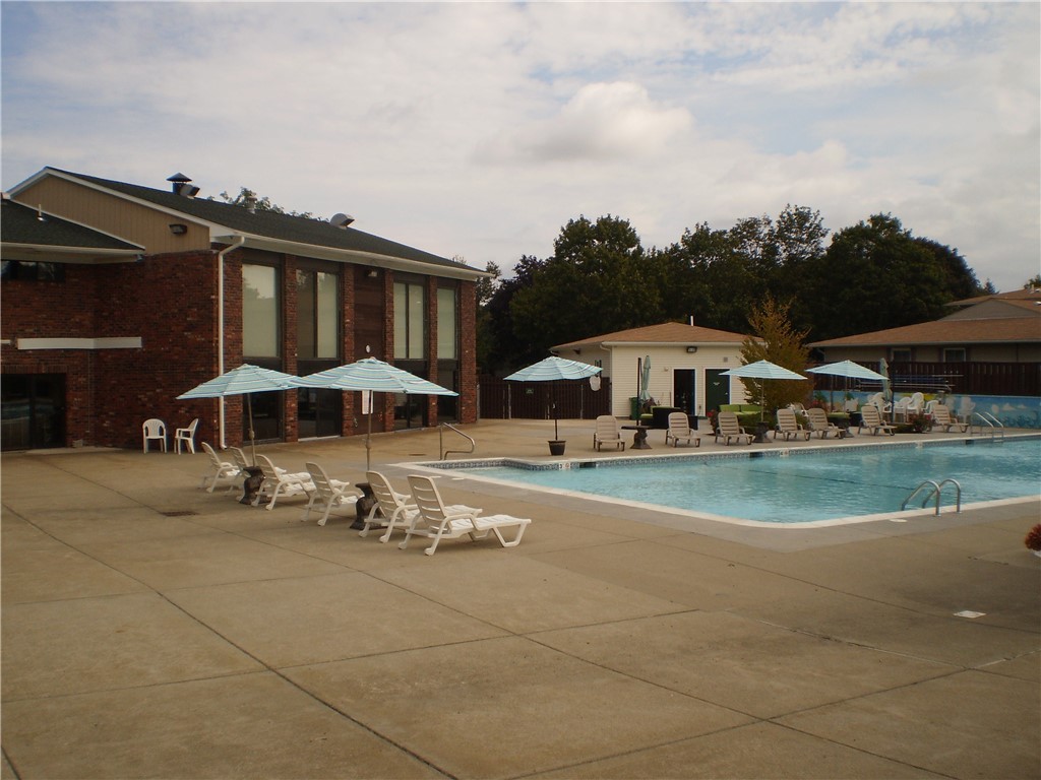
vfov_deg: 39.7
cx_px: 520
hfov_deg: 51.4
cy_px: 390
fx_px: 1083
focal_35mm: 36
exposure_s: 1/800
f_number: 4.6
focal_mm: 6.3
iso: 64
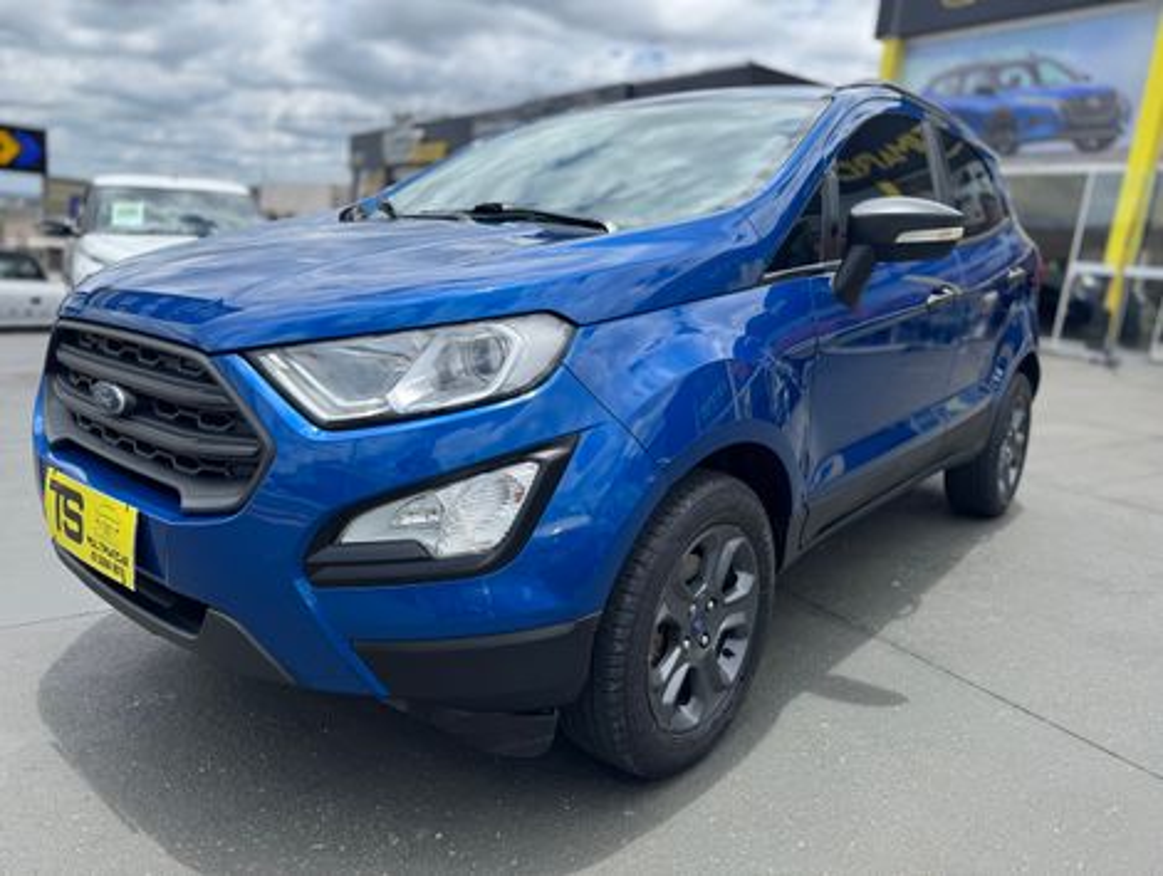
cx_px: 582
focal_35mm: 24
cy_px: 438
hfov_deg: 71.5
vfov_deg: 56.9
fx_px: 808
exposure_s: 1/3597
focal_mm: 6.76
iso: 80
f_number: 1.78
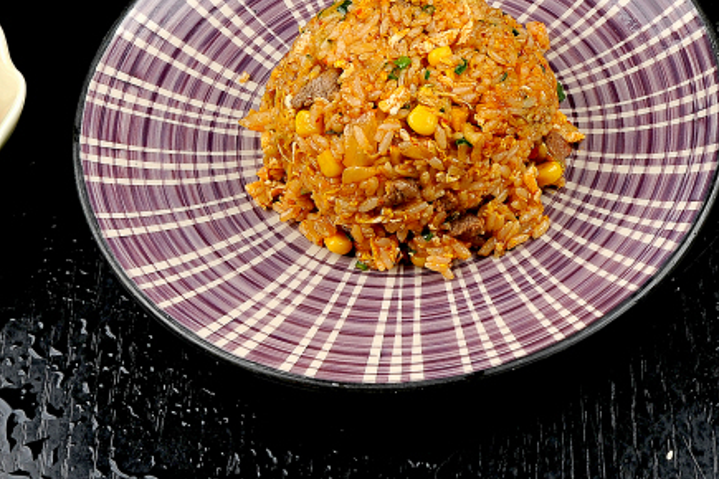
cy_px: -43
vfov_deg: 13.2
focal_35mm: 102
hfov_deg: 19.9
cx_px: 501
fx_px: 2040
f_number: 8
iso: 125
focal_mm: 29
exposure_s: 1/160
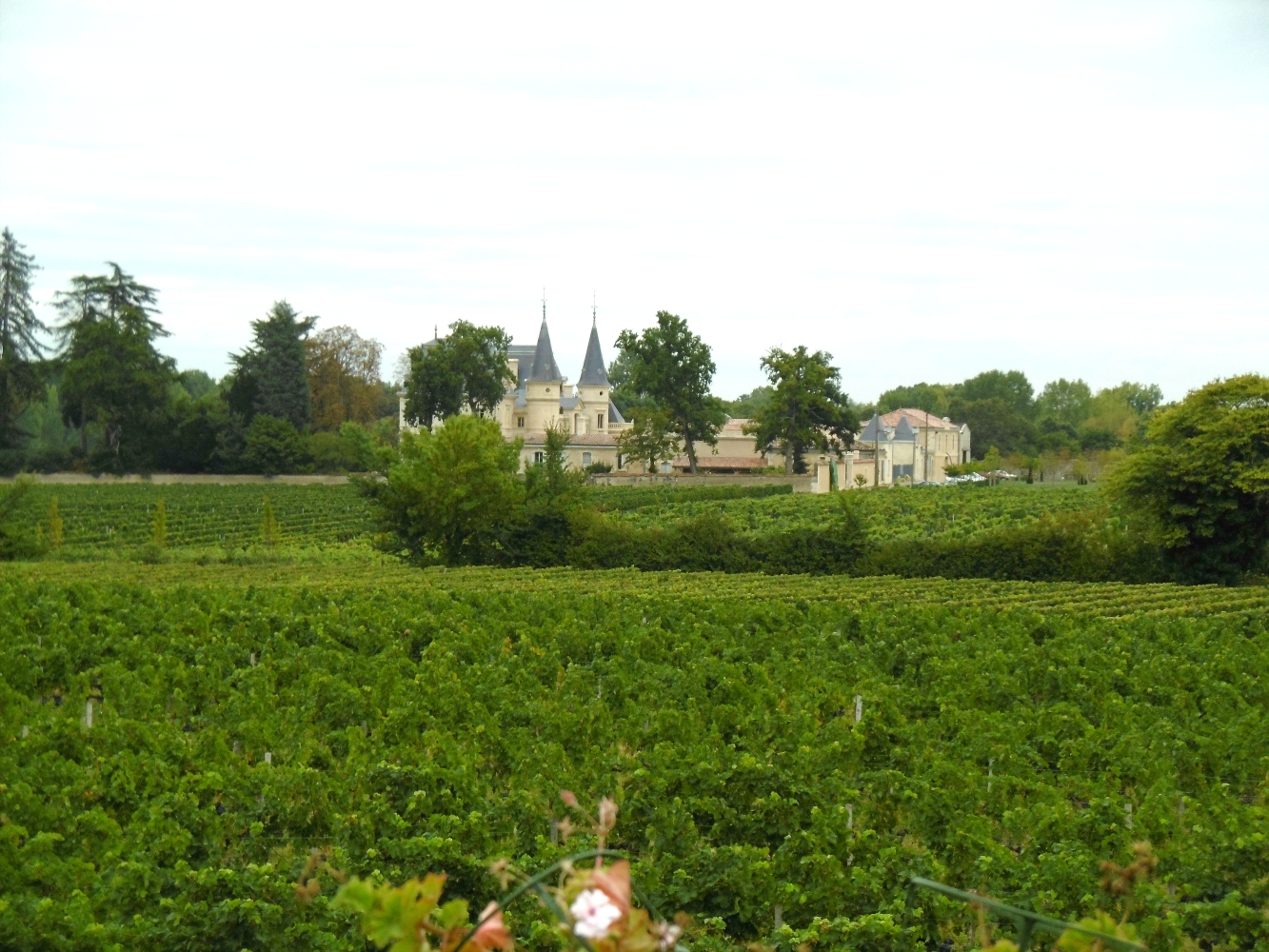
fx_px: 4400
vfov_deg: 12.3
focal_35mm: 120
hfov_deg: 16.4
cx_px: 634
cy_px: 476
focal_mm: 21.5
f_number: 5
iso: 160
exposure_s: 1/500
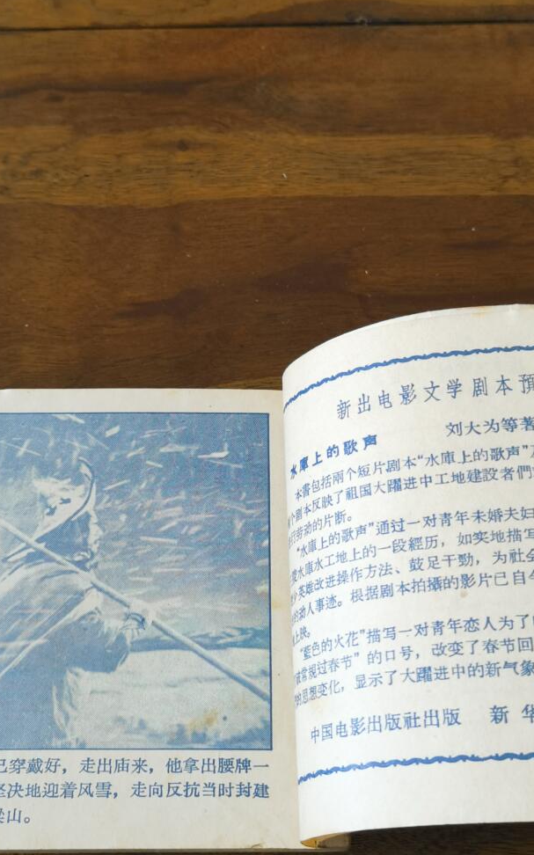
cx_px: 248
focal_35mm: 53
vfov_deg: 38.1
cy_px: 352
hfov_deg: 24.4
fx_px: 1235
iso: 100
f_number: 1.9
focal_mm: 6.67
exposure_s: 1/120
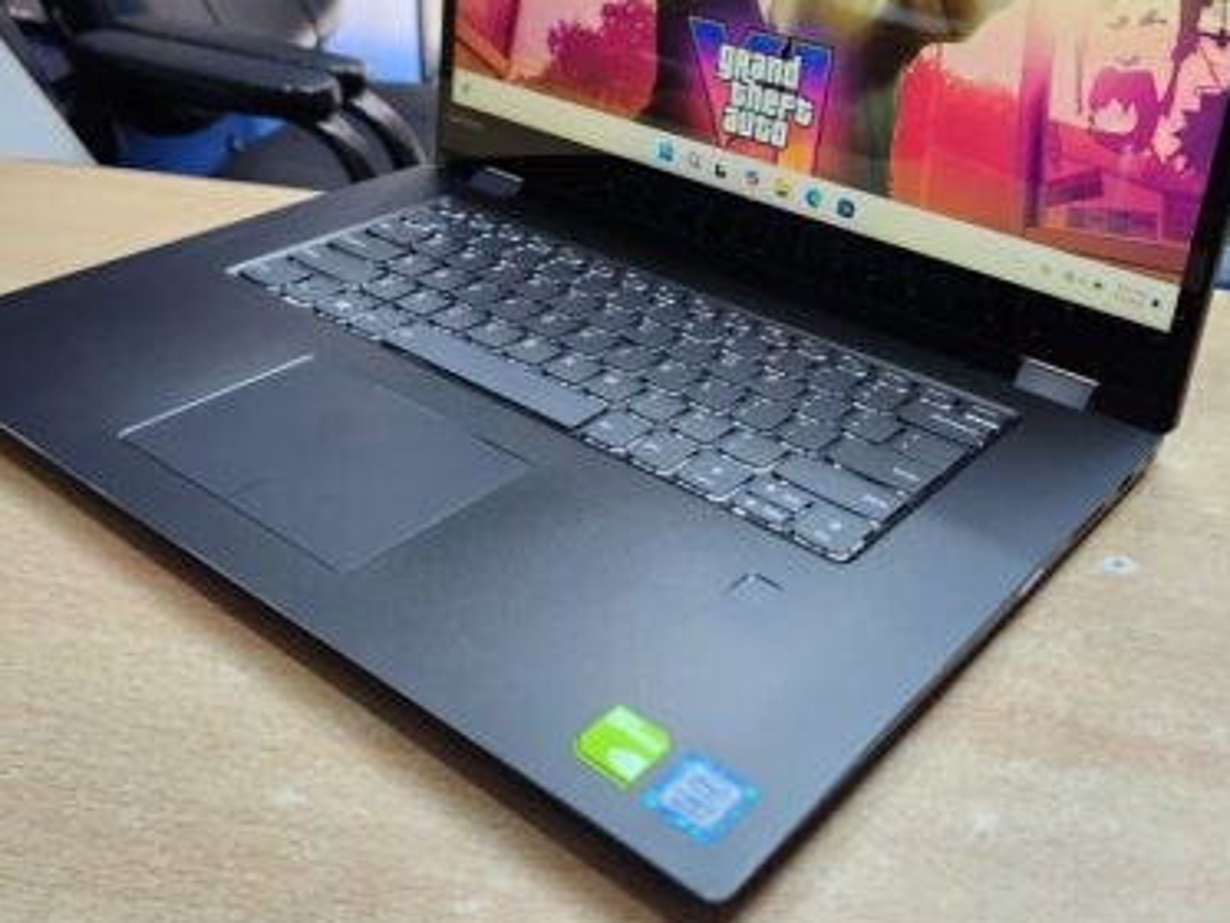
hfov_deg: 49.9
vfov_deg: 38.1
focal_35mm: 37
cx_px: 722
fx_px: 1315
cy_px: 287
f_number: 1.8
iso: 250
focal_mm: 5.4
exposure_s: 1/100
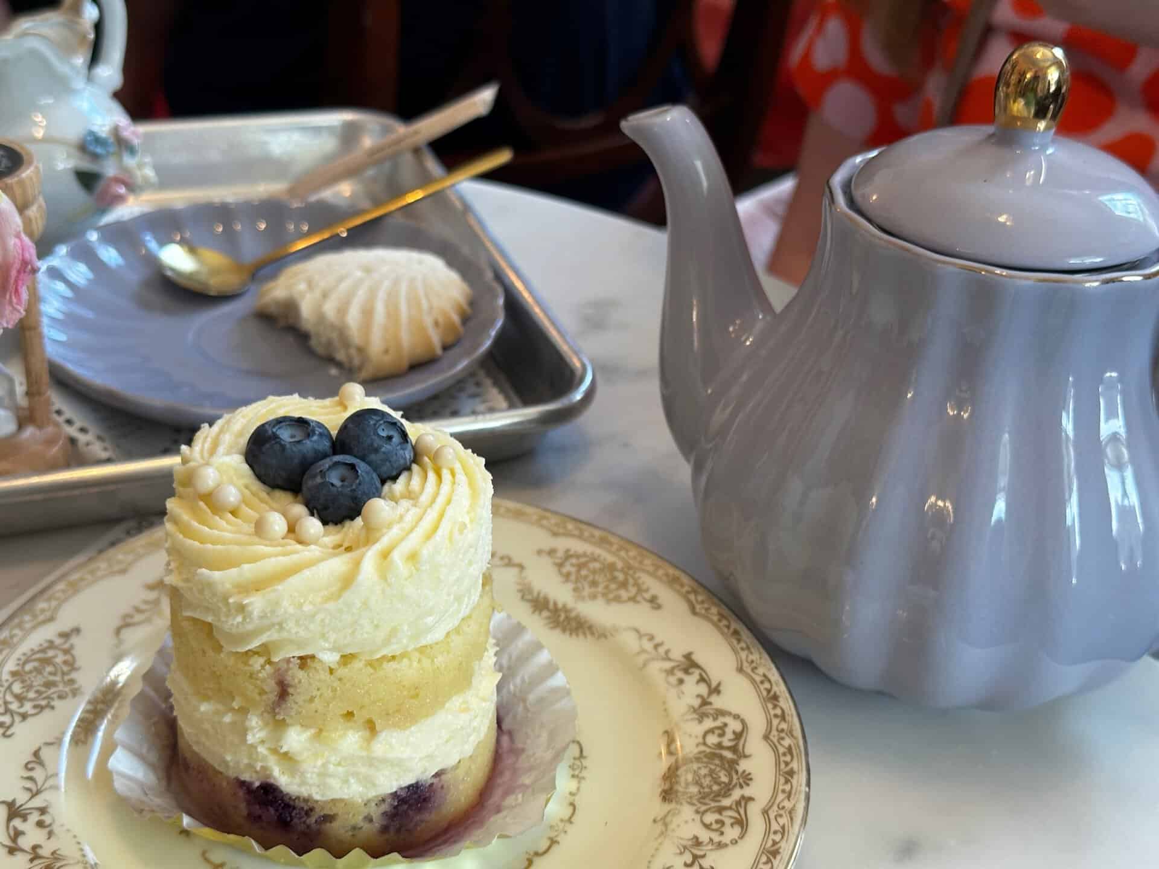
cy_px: 434
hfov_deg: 39.7
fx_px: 1607
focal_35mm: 48
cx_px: 580
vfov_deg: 30.3
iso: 80
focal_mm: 6.86
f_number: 1.78
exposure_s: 1/120
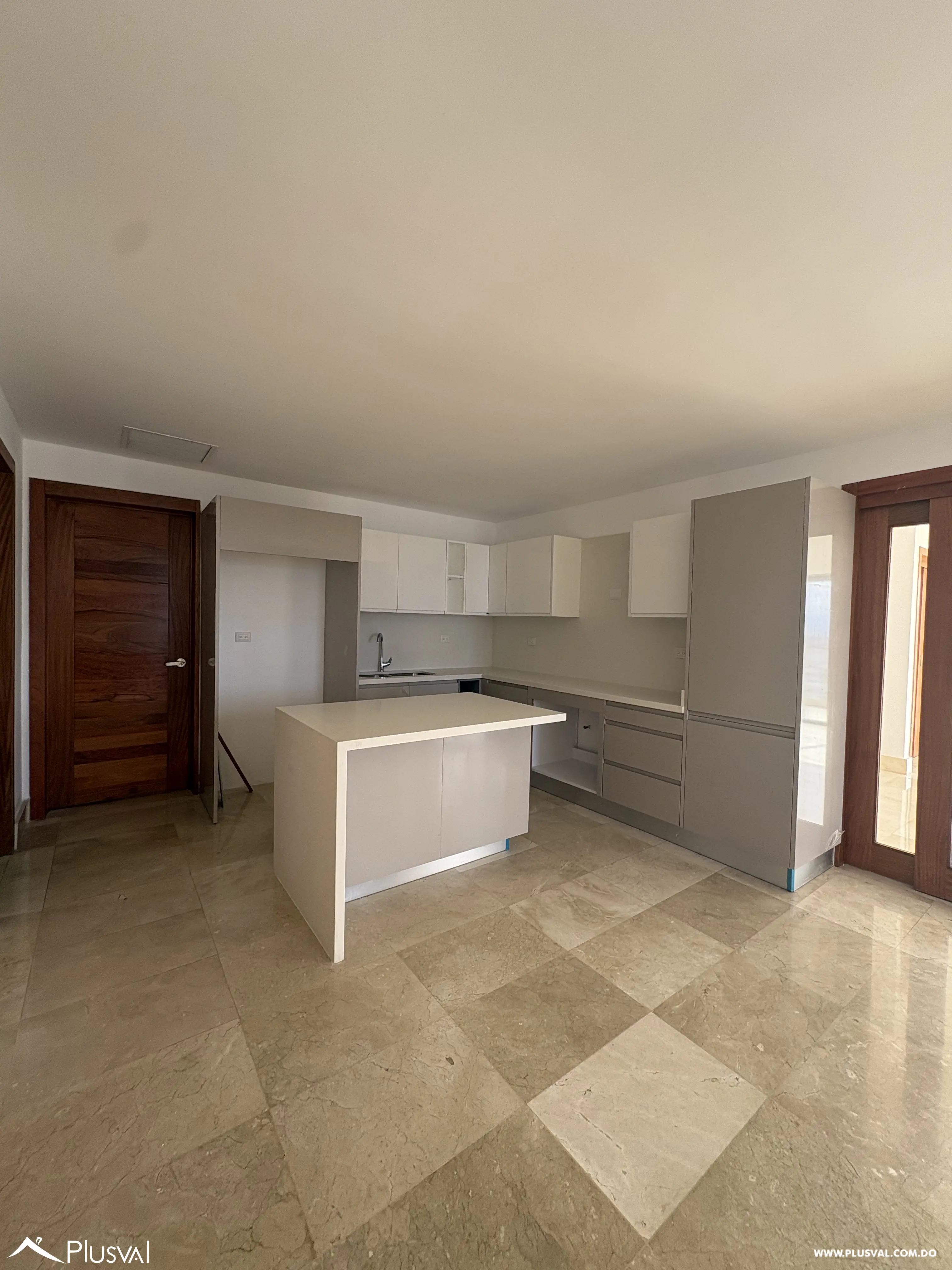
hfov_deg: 85.7
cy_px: 635
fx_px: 513
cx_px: 476
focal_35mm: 14
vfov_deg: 102.1
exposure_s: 1/99
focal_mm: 2.22
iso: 80
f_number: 2.2
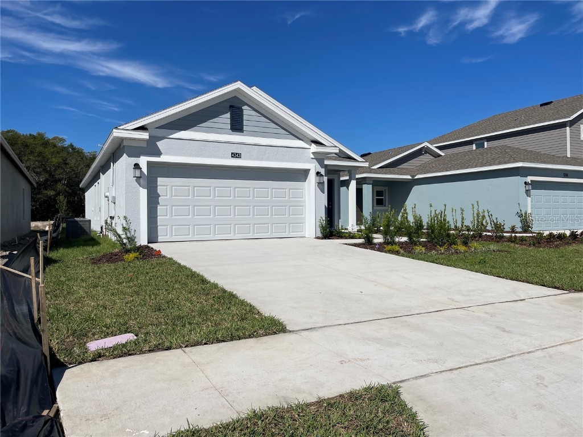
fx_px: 421
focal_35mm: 25
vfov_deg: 54.9
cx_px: 292
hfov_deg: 69.4
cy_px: 218
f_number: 1.6
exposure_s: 1/9174
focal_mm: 5.1
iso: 32
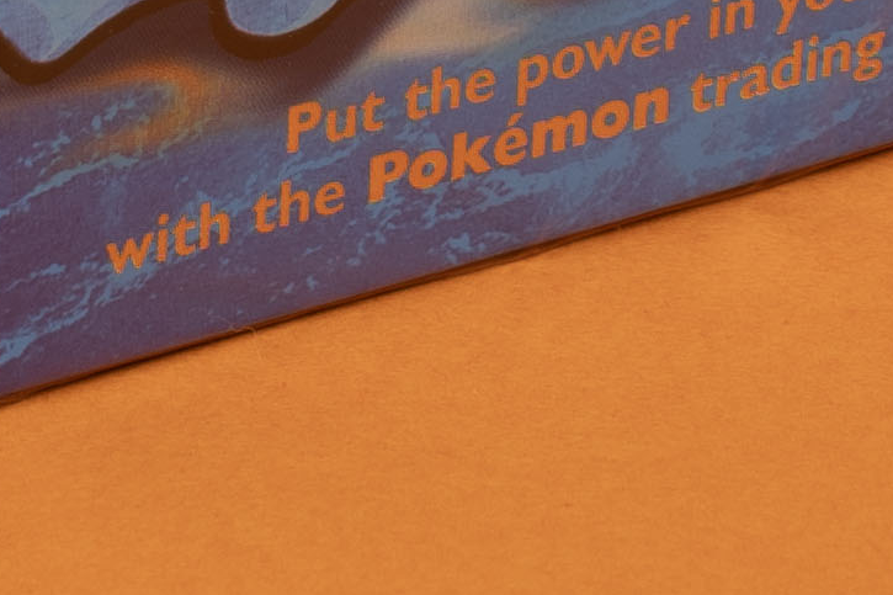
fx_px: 10242
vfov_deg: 3.3
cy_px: -998
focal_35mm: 413
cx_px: 602
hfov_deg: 5.0
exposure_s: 1/10
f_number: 10
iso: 50
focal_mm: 43.6
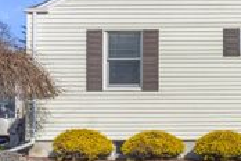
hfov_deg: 22.3
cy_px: 142
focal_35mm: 86
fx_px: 576
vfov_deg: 15.7
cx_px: 267
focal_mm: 20
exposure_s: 1/1000
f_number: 8
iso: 250
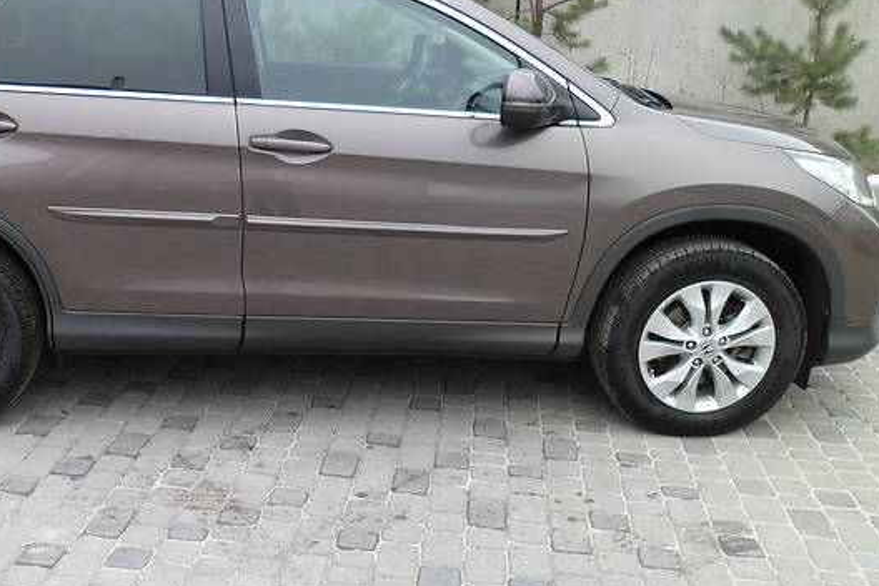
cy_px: 295
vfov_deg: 32.6
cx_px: 275
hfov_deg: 46.5
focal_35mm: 41
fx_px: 1001
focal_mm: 4.9
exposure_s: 1/45
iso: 80
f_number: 3.3
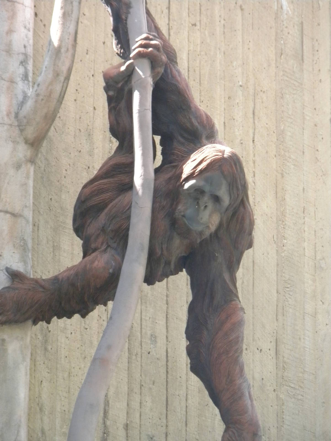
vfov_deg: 8.3
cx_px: 166
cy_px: 220
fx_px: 3034
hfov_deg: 6.2
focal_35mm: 238
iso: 420
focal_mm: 42.1
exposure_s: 1/298
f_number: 5.2
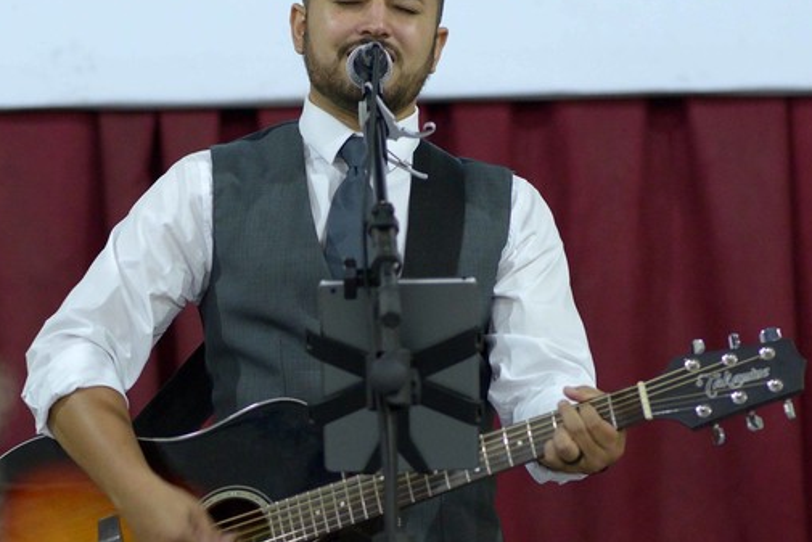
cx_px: 307
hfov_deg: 10.2
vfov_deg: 6.8
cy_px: 518
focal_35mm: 202
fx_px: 4557
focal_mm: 85
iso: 2000
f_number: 2.2
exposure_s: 1/80
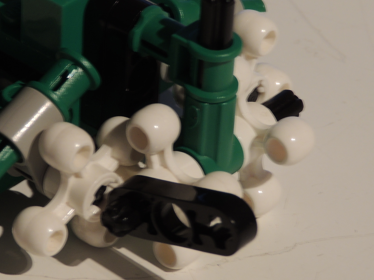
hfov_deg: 9.3
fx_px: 2290
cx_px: 93
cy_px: 124
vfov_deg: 7.0
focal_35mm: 212
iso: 100
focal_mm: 17.8
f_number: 4.1
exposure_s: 1/3
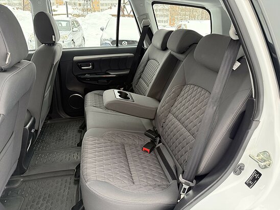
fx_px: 194
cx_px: 140
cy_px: 105
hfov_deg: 71.6
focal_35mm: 24
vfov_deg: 56.8
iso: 200
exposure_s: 1/226
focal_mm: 6.76
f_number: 1.78
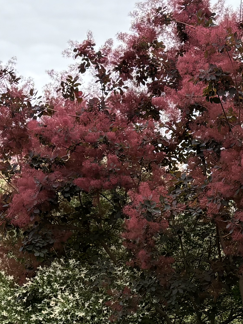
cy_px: 297
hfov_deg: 15.0
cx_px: 174
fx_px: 917
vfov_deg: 19.6
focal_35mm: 98
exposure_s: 1/517
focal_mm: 5.96
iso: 50
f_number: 1.6
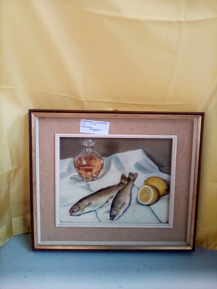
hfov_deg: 49.7
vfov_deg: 63.4
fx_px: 234
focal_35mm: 28
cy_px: 144
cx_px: 108
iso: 132
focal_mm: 2.27
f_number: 2.2
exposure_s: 1/25
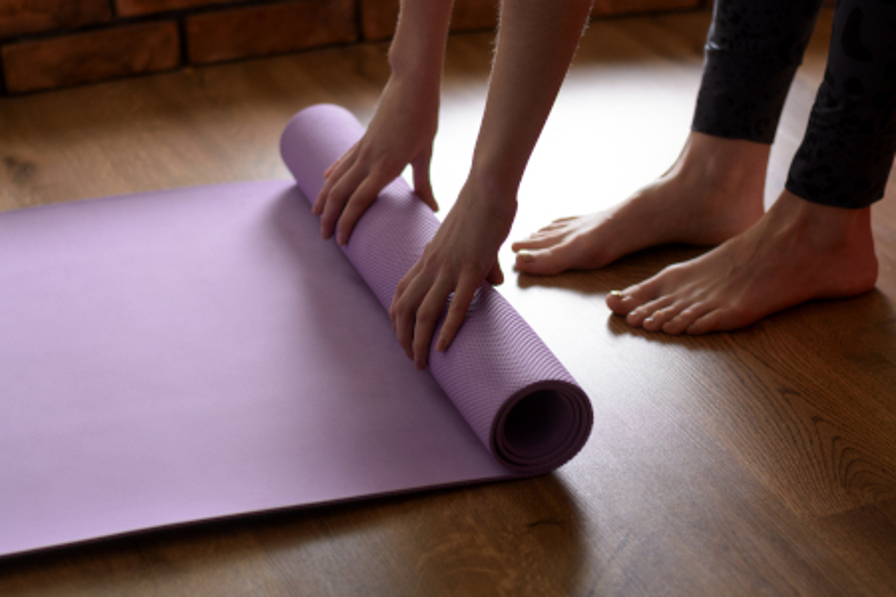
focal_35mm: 75
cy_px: 298
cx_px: 448
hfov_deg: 27.0
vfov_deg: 18.2
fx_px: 1867
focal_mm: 50
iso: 200
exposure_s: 1/125
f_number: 2.8
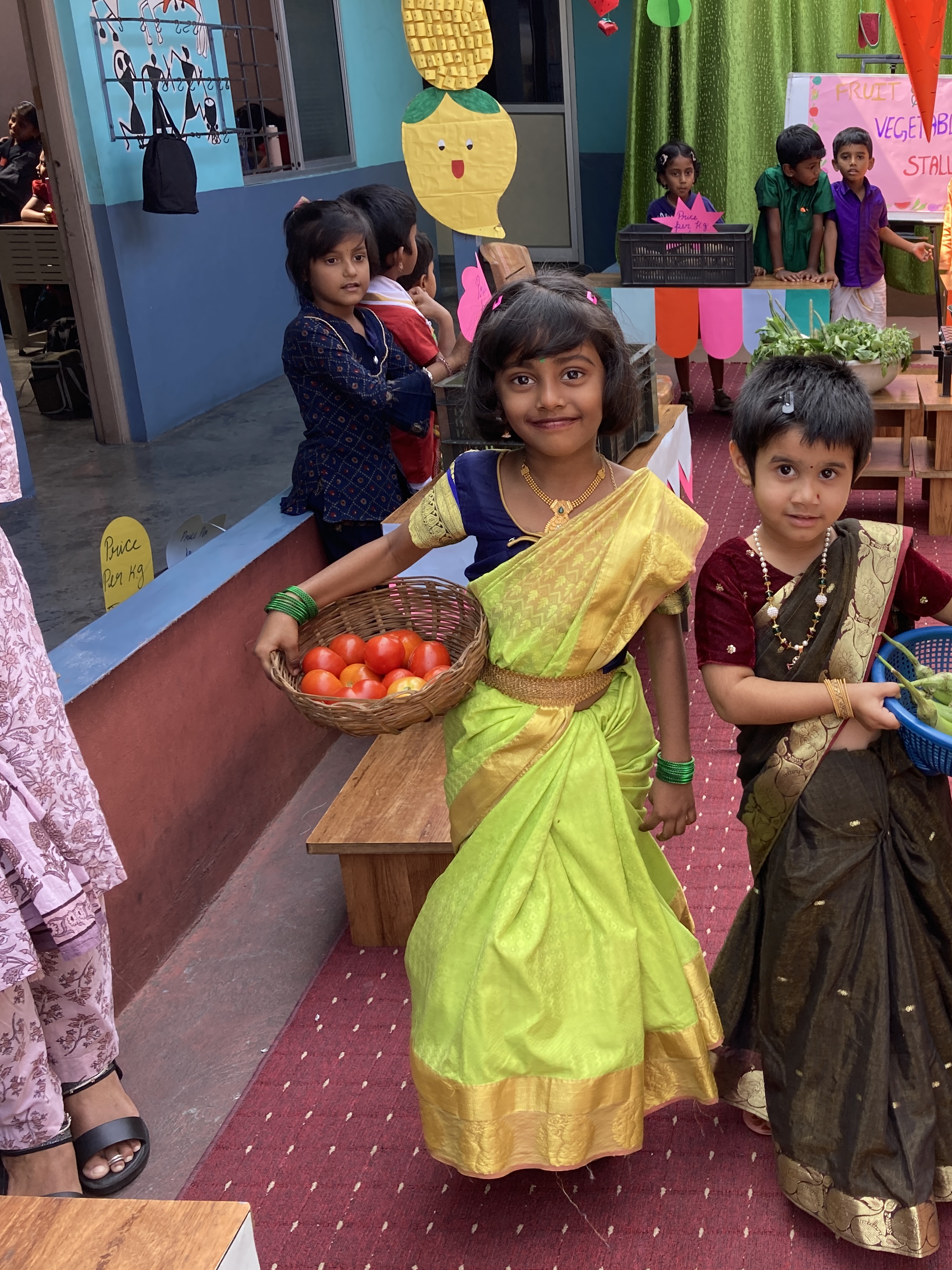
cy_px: 631
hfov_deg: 35.9
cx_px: 817
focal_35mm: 38
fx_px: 1394
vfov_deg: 49.0
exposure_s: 1/180
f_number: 1.8
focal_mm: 3.99
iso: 20
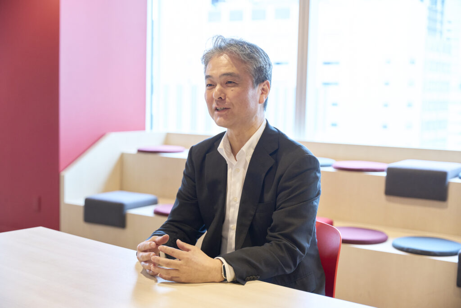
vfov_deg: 25.9
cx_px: 230
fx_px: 670
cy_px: 154
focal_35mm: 52
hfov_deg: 38.0
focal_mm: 52.3
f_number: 2.8
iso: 1000
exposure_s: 1/400
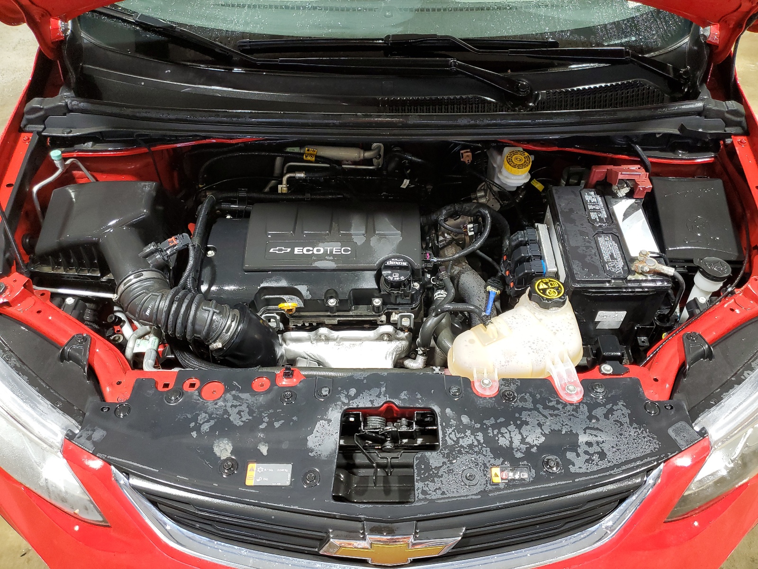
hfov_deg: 67.3
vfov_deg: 53.1
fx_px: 569
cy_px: 284
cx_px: 379
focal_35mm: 26
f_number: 1.5
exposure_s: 1/60.2
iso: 78
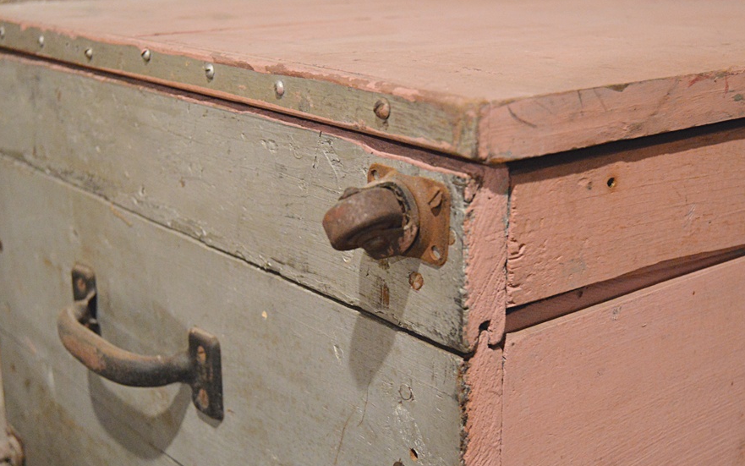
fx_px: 1056
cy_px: 279
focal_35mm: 52
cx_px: 347
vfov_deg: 24.8
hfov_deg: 38.8
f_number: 4.2
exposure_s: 1/10
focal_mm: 30
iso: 3200
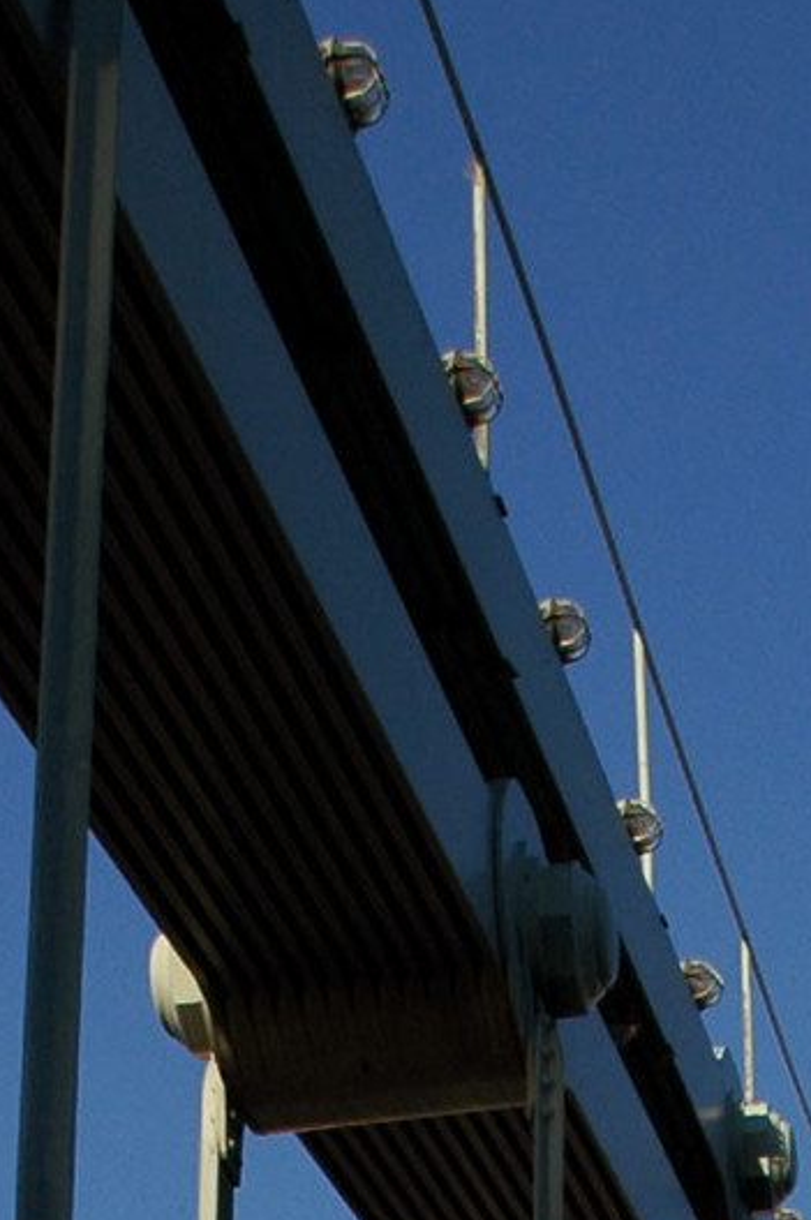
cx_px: 536
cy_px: 2657
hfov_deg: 11.7
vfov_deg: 14.0
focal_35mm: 116
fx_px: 3937
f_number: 9
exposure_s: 1/320
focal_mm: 17
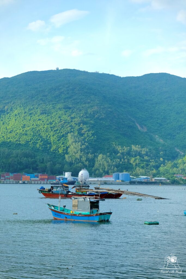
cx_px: 93
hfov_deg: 16.3
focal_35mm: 84
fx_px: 651
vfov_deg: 24.2
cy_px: 140
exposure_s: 1/5400
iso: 1600
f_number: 2.8
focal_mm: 56.3
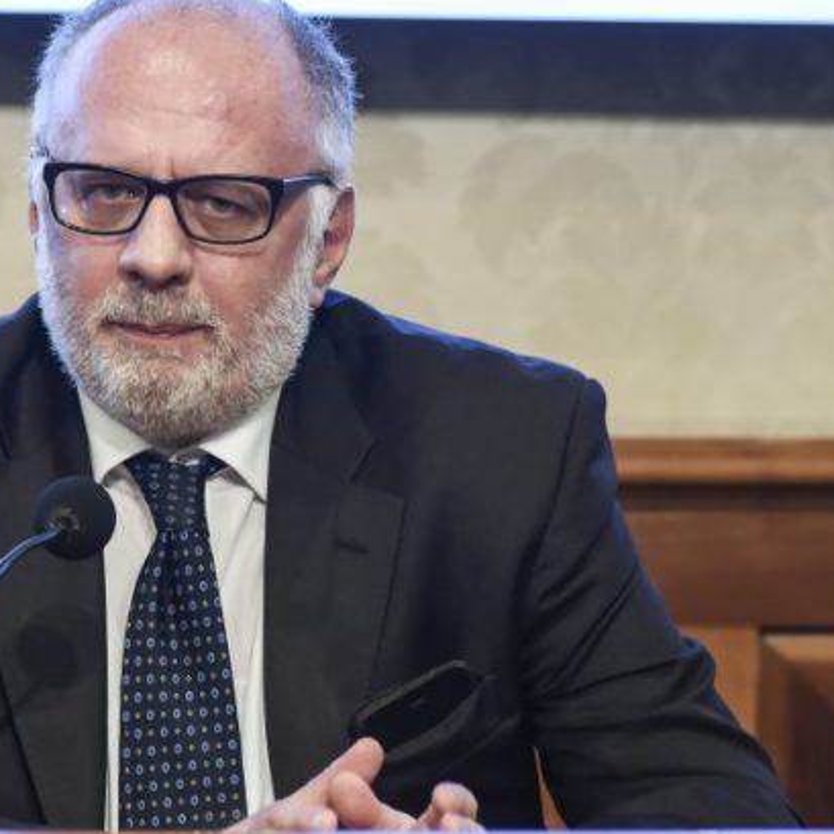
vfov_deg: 6.1
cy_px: 370
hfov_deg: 6.1
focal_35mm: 289
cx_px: 200
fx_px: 7878
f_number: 5.6
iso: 3200
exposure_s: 1/125
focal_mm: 200
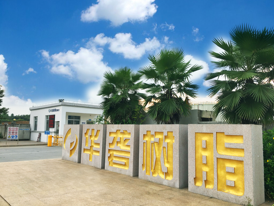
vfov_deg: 48.2
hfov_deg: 61.7
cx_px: 137
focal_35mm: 29
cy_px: 103
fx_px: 230
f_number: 2.2
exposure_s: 1/398
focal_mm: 4.15
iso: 25
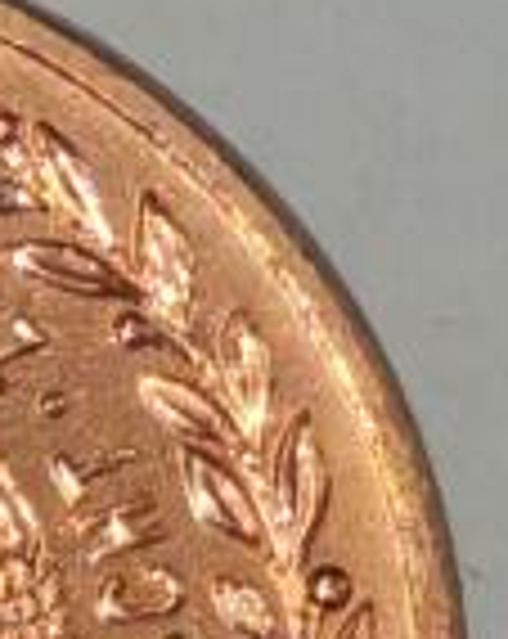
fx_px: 12369
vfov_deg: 3.0
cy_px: 220
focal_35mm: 656
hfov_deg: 2.3
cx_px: -2293
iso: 160
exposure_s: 1/100
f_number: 1.95
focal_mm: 5.52
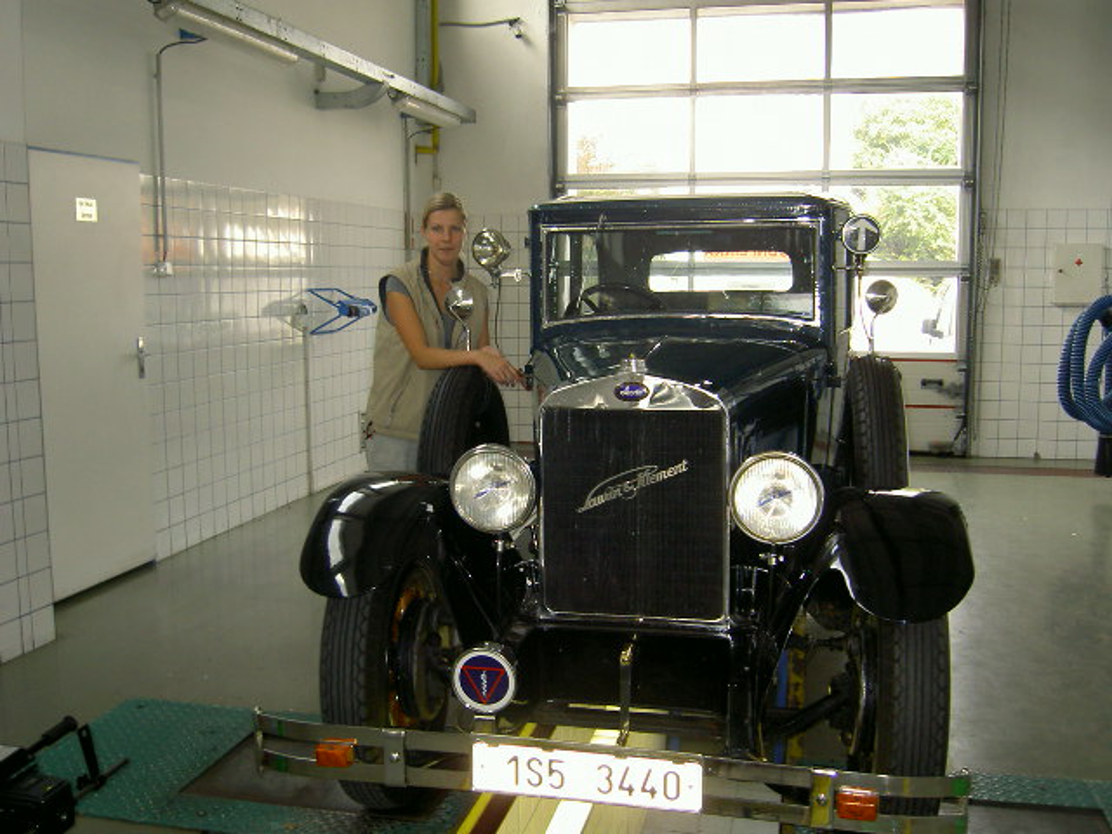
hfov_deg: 54.0
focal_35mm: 34
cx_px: 556
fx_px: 1092
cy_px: 417
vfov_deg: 41.8
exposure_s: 1/60
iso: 100
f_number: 2.8
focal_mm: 5.6
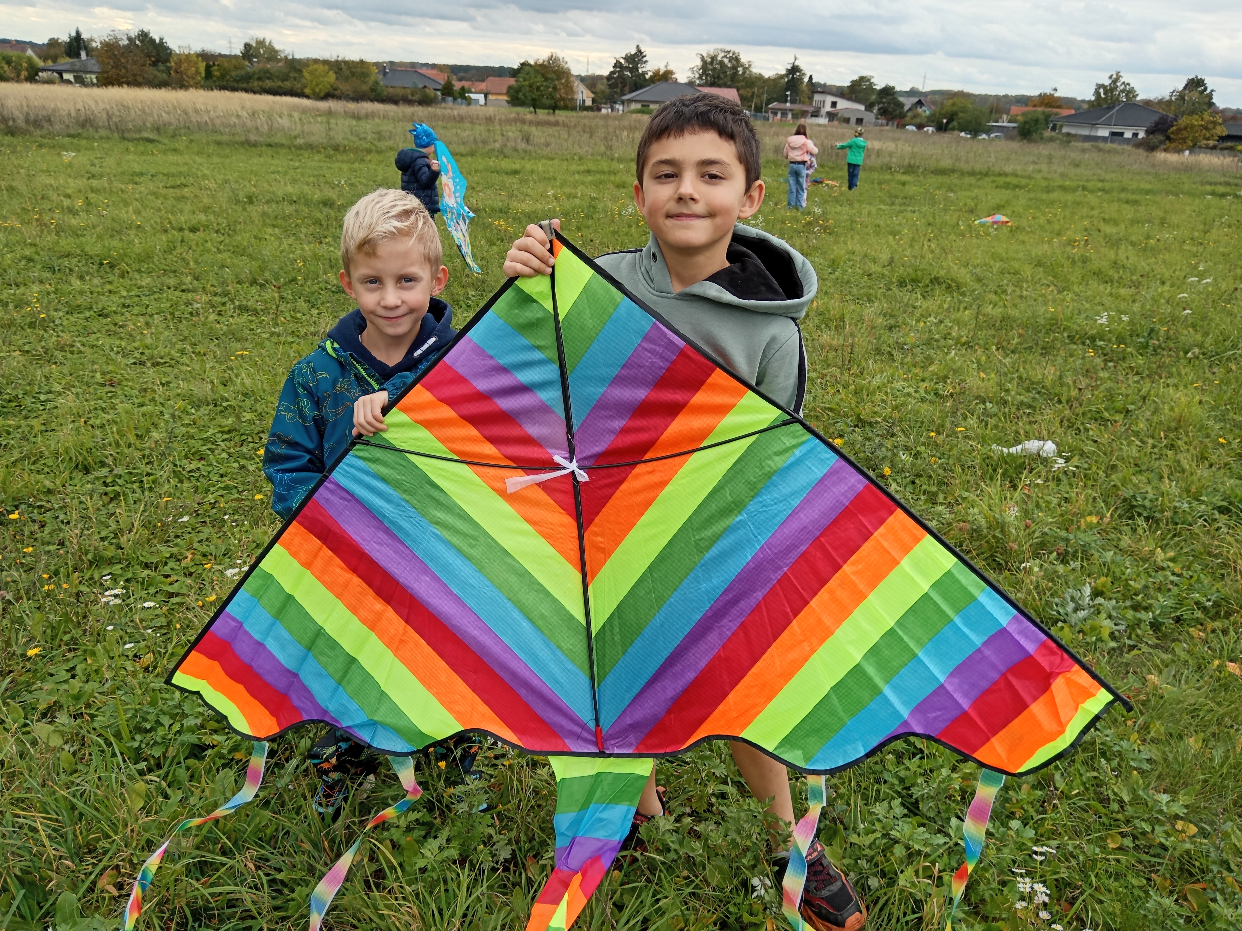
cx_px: 621
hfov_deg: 65.3
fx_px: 969
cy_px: 466
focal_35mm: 27
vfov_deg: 51.4
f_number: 1.9
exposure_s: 1/180
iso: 105
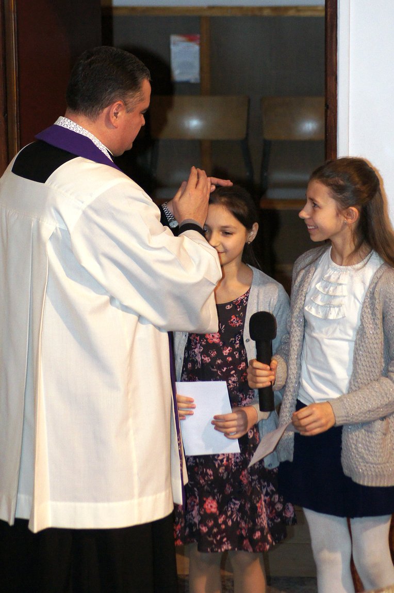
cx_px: 197
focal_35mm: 135
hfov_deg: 10.1
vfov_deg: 15.2
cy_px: 296
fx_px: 2219
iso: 800
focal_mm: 90
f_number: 4
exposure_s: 1/125
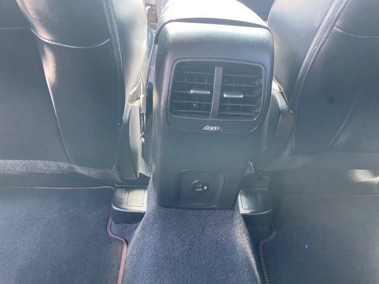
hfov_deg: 67.3
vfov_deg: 53.1
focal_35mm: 26
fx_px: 285
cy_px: 142
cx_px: 190
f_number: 1.6
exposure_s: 1/60
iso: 500
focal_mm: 4.2
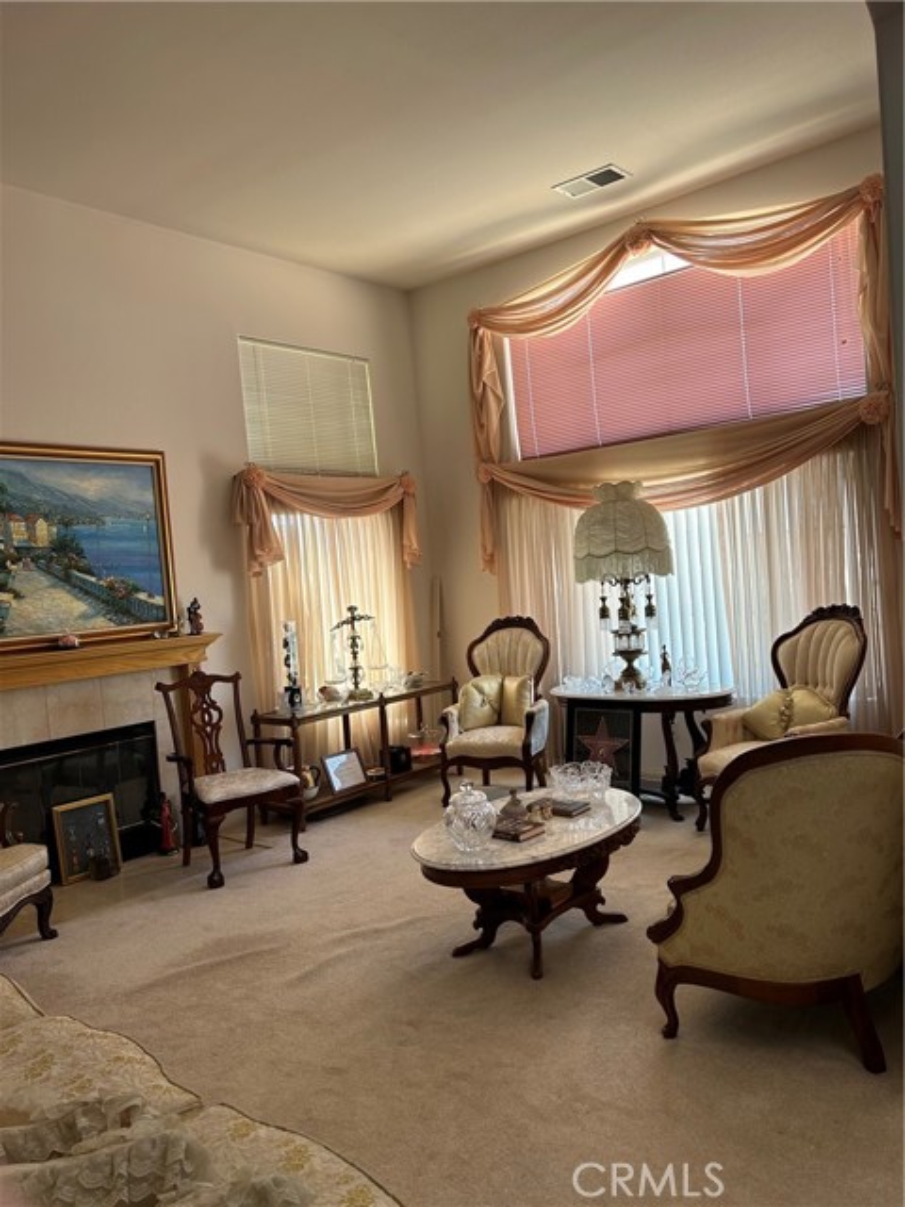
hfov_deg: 53.1
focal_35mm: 26
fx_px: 906
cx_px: 452
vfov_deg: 67.3
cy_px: 604
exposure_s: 1/121
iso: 50
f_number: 1.5
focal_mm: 5.7
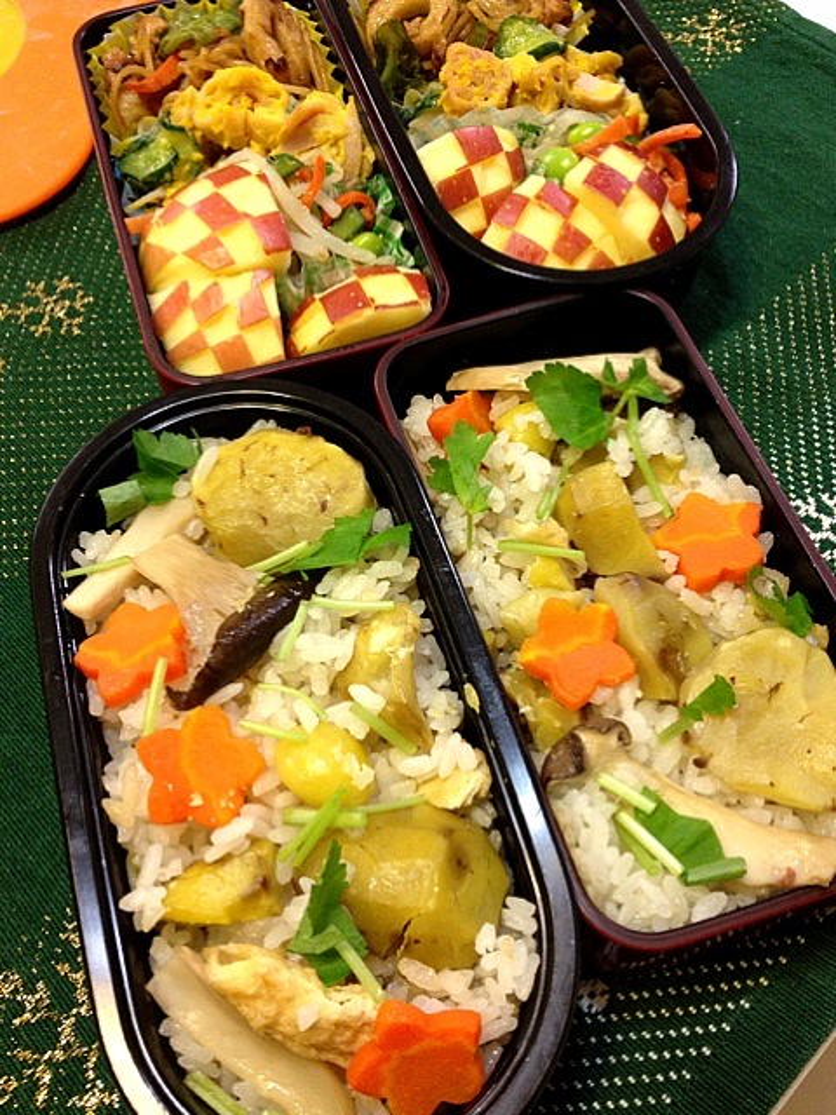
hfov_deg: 40.7
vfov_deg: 52.6
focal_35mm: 35
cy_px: 558
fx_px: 1127
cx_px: 418
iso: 160
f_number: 2.4
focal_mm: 4.28
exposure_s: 1/20
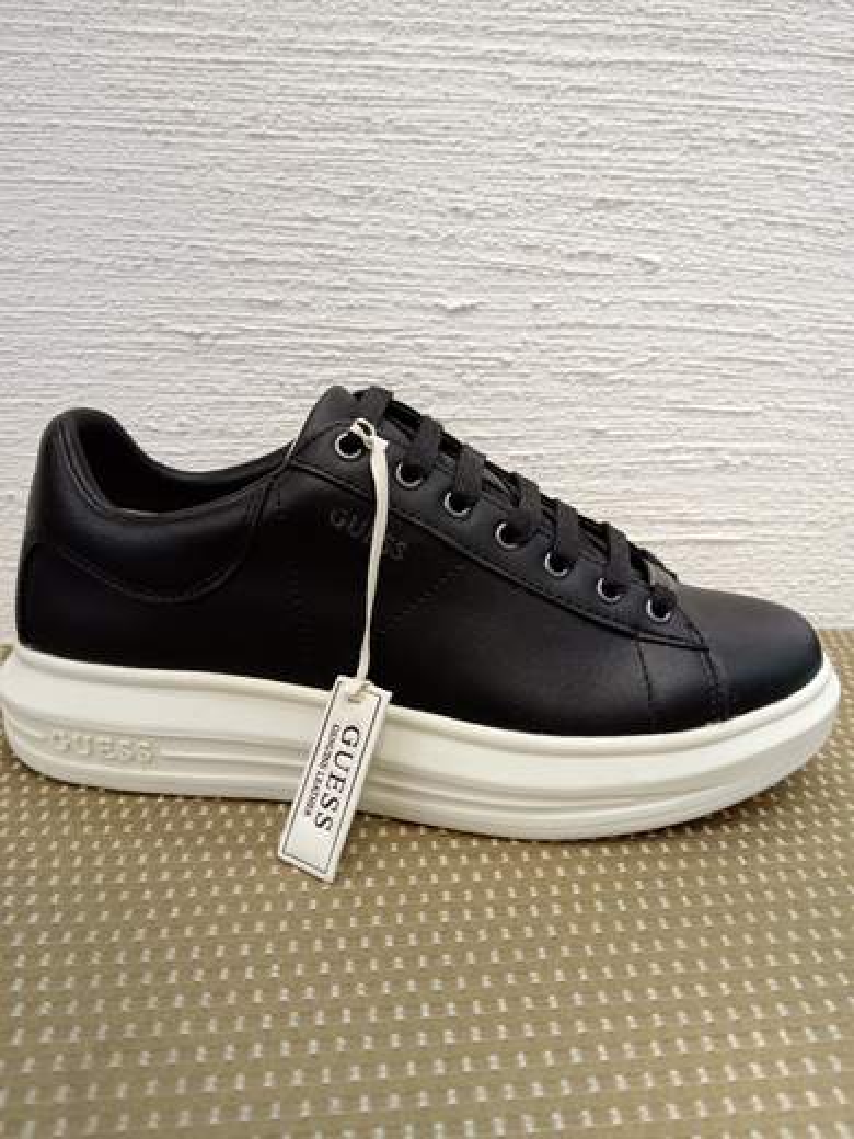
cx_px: 427
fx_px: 888
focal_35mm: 27
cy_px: 570
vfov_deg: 65.3
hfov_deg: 51.4
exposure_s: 1/50
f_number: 1.9
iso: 482
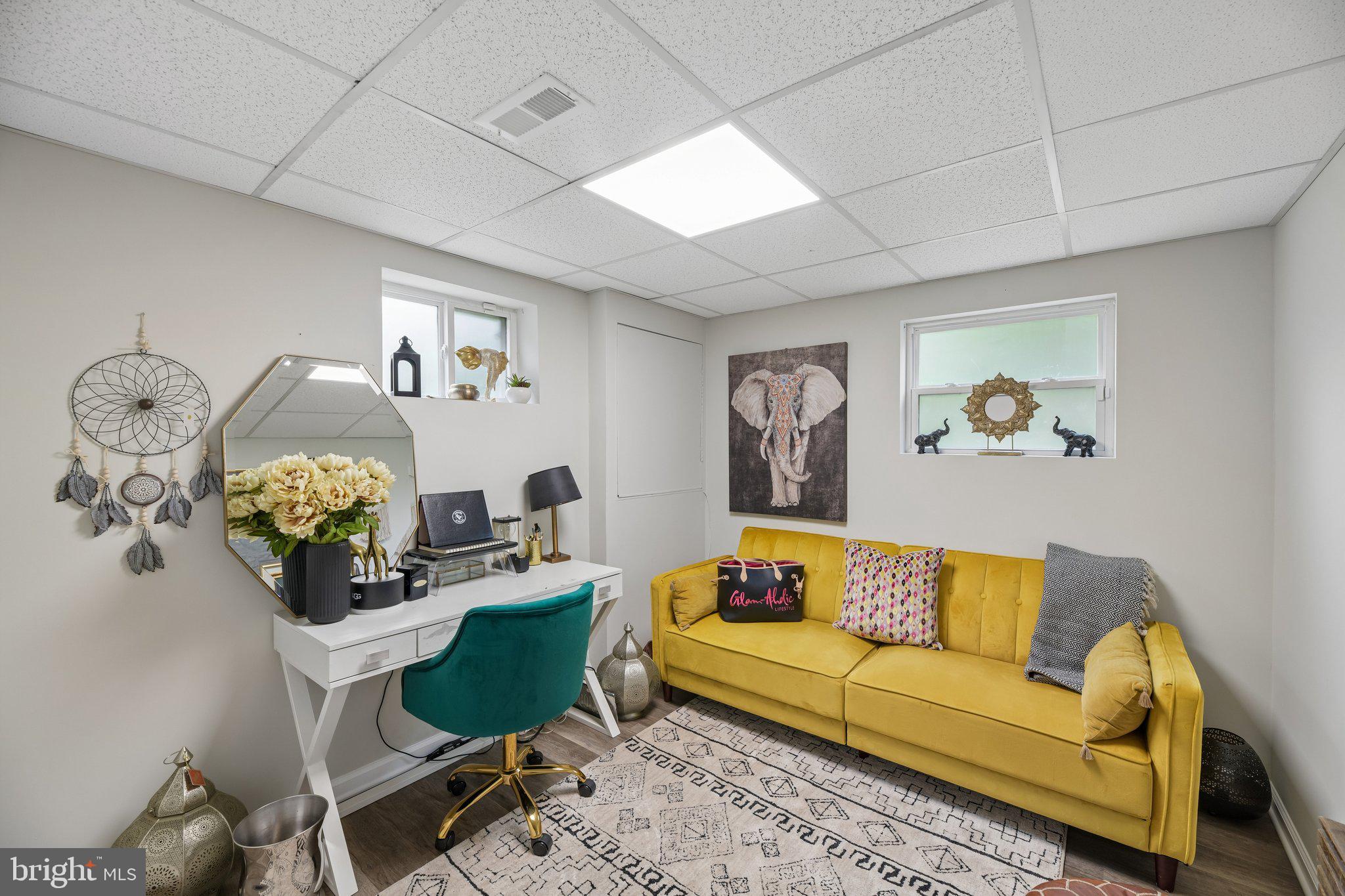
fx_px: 523
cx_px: 672
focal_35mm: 14
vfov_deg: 81.2
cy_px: 448
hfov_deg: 104.3
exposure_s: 1/15
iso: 400
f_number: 8
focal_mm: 14
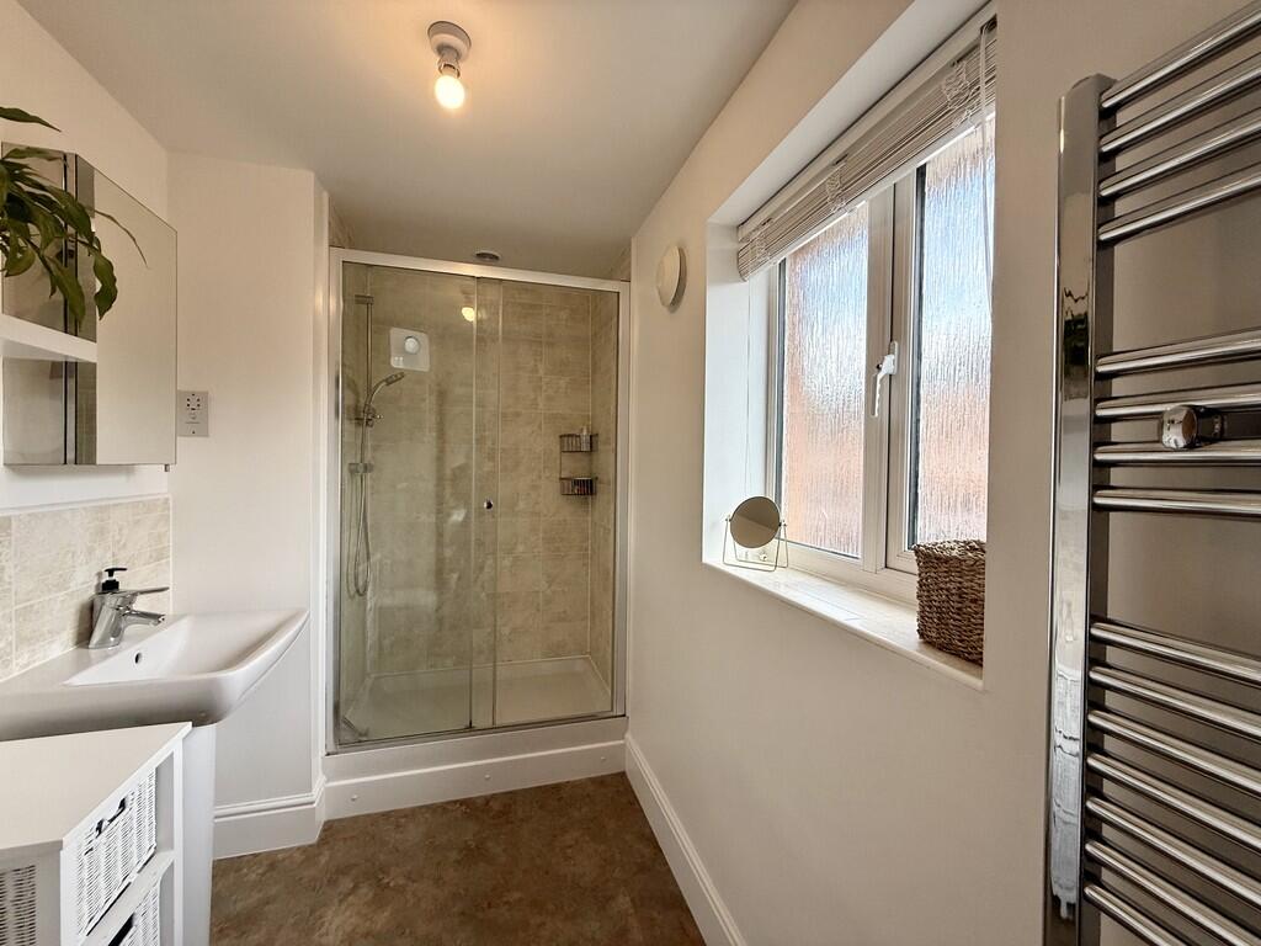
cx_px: 630
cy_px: 473
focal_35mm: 14
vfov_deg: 85.7
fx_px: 510
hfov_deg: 102.1
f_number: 2.2
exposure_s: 1/269
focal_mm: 2.22
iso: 64
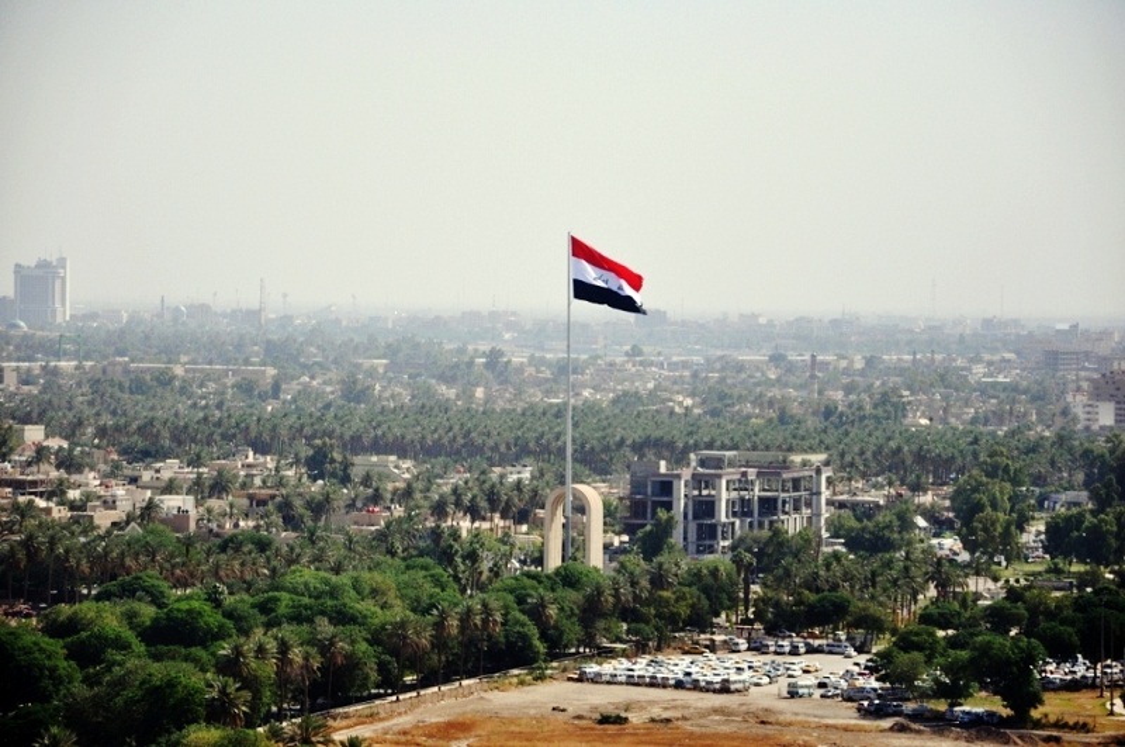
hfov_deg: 13.1
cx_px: 562
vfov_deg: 8.7
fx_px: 4915
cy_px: 374
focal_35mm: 158
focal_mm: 105
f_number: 5.6
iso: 500
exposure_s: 1/2500
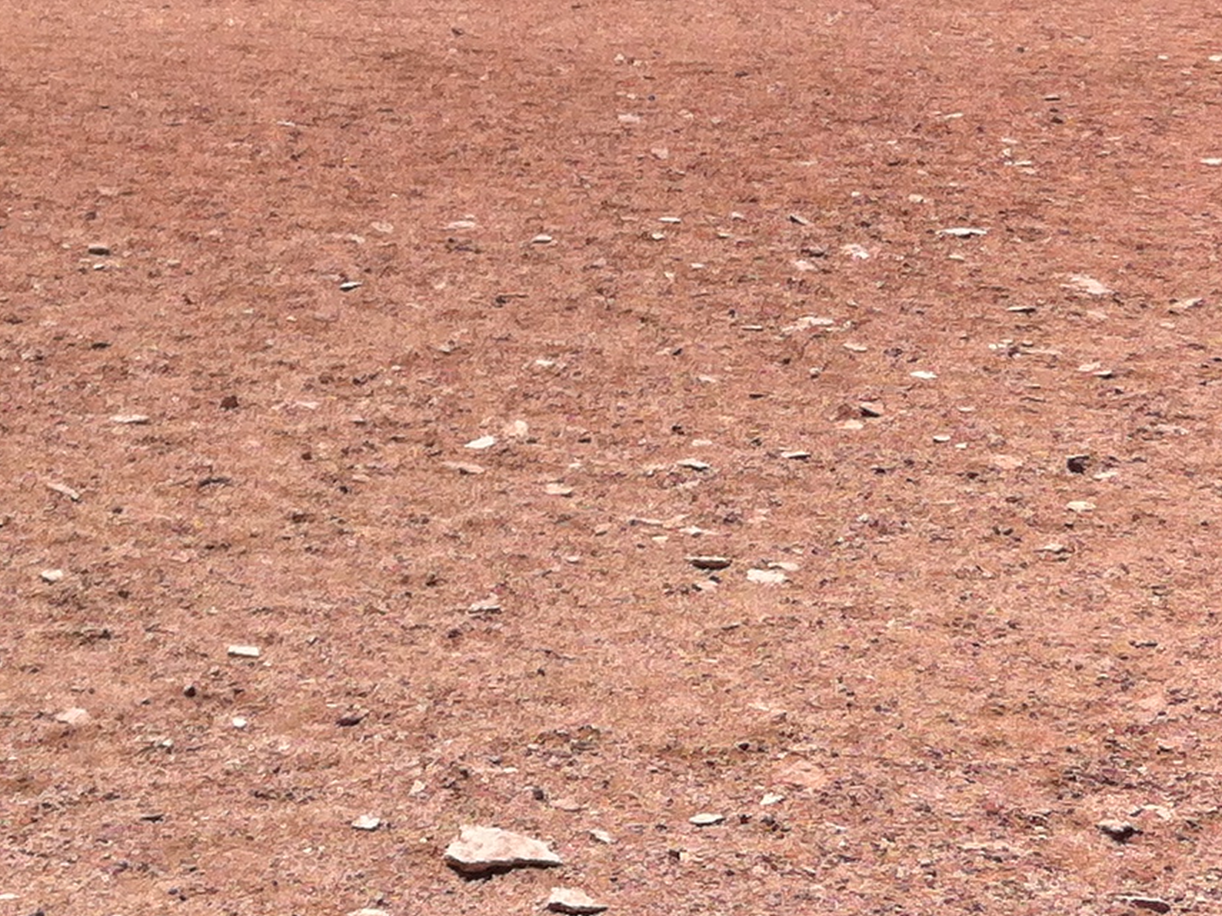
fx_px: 3741
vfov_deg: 13.8
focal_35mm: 106
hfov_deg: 17.0
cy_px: 0
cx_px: -546
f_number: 2.8
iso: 80
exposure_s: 1/1774
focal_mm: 3.85
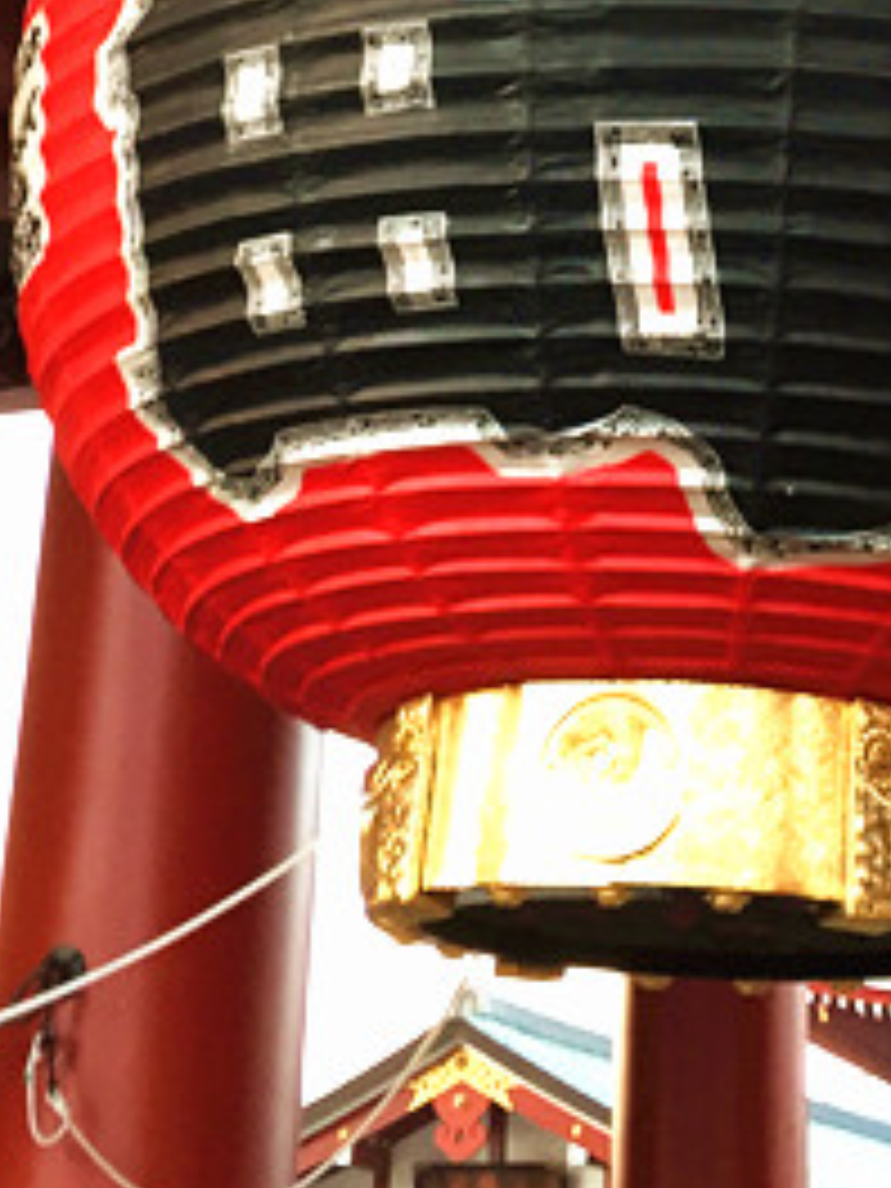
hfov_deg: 16.7
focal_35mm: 88
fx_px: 3020
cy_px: -238
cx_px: 634
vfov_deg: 20.8
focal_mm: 4.15
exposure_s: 1/30
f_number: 2.2
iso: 64
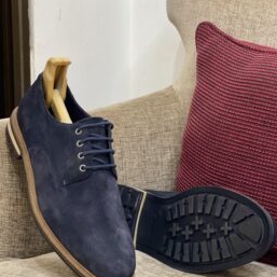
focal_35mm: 88
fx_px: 797
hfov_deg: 19.7
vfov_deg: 19.7
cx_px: 146
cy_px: 140
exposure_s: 1/40
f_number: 2.2
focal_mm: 7.5
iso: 200
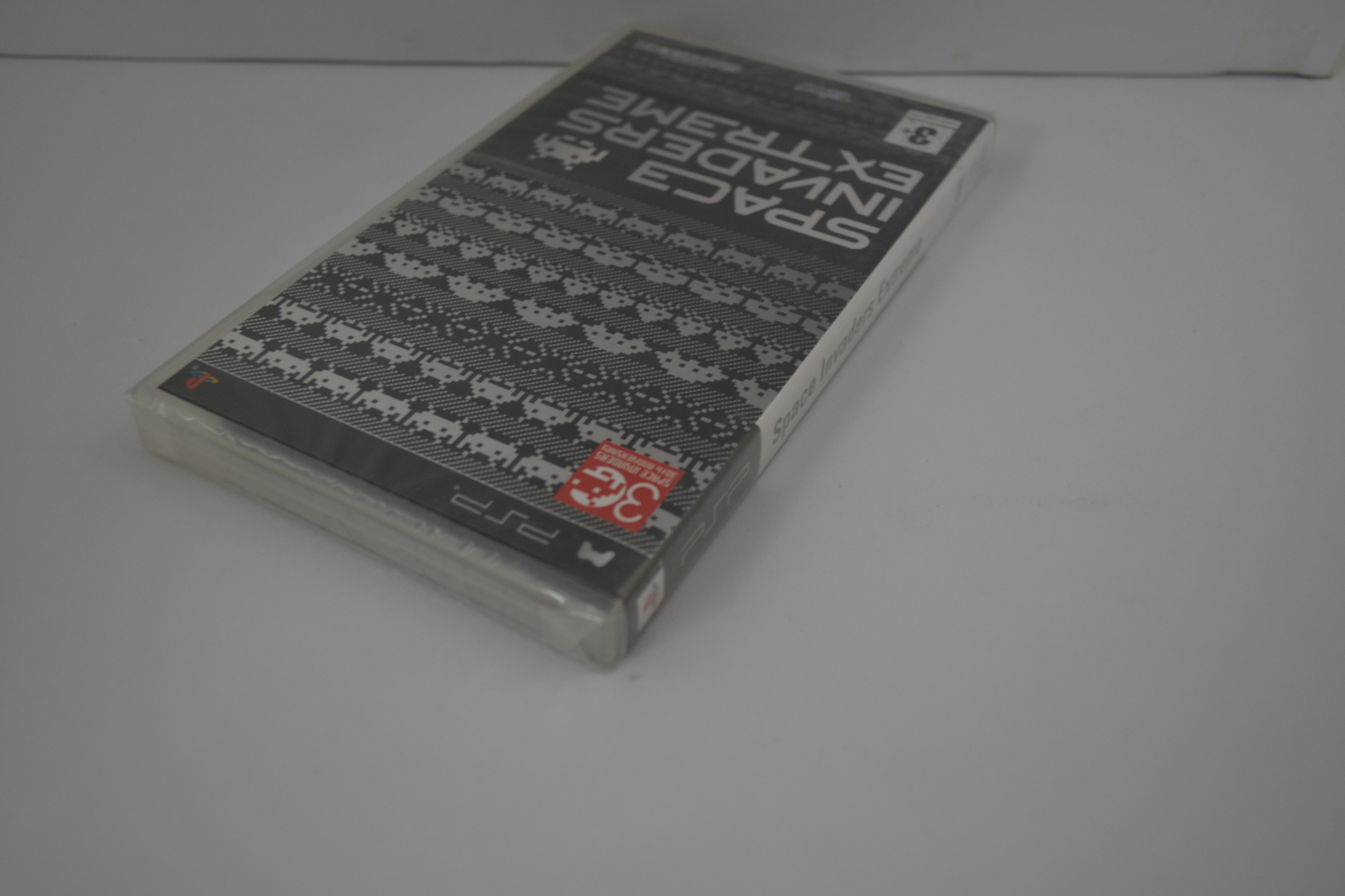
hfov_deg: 57.2
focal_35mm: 33
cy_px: 448
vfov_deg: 40.0
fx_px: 1233
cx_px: 672
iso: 400
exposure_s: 1/30
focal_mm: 22
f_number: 4
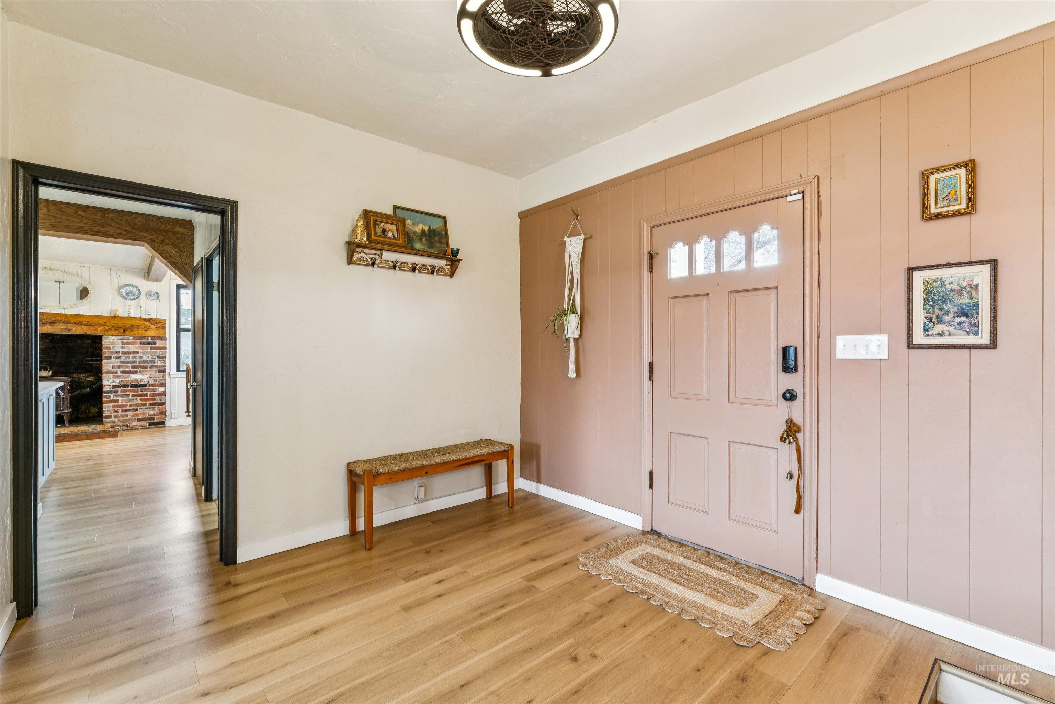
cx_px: 528
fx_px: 466
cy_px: 352
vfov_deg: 74.1
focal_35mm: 16
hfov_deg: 97.1
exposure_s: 1/1.67
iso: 400
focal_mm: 15.9
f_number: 13
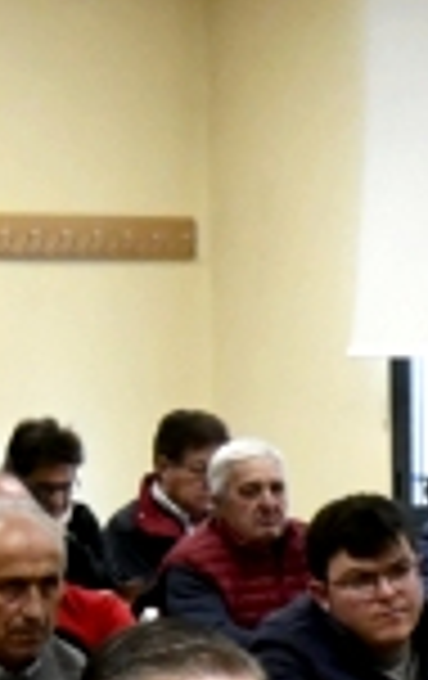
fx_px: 3604
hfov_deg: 6.3
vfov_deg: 10.5
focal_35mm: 194
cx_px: 1275
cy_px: 887
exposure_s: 1/125
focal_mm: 24
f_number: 9
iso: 5000
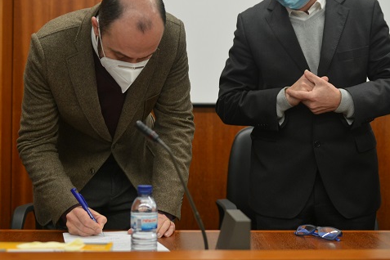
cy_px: 78
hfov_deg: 30.5
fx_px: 715
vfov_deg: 20.5
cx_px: 195
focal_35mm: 66
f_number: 2.8
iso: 1250
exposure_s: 1/50
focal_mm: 42
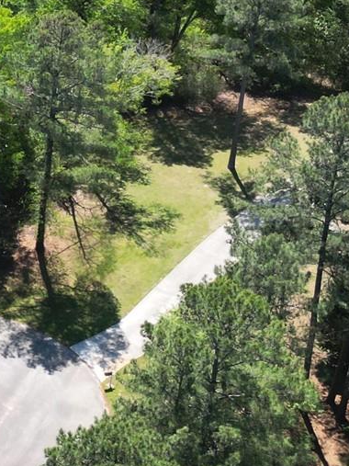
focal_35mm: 97
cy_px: 15
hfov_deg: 14.1
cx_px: -201
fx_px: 1304
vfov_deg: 19.7
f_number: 1.7
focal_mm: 6.72
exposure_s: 1/2000
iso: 140
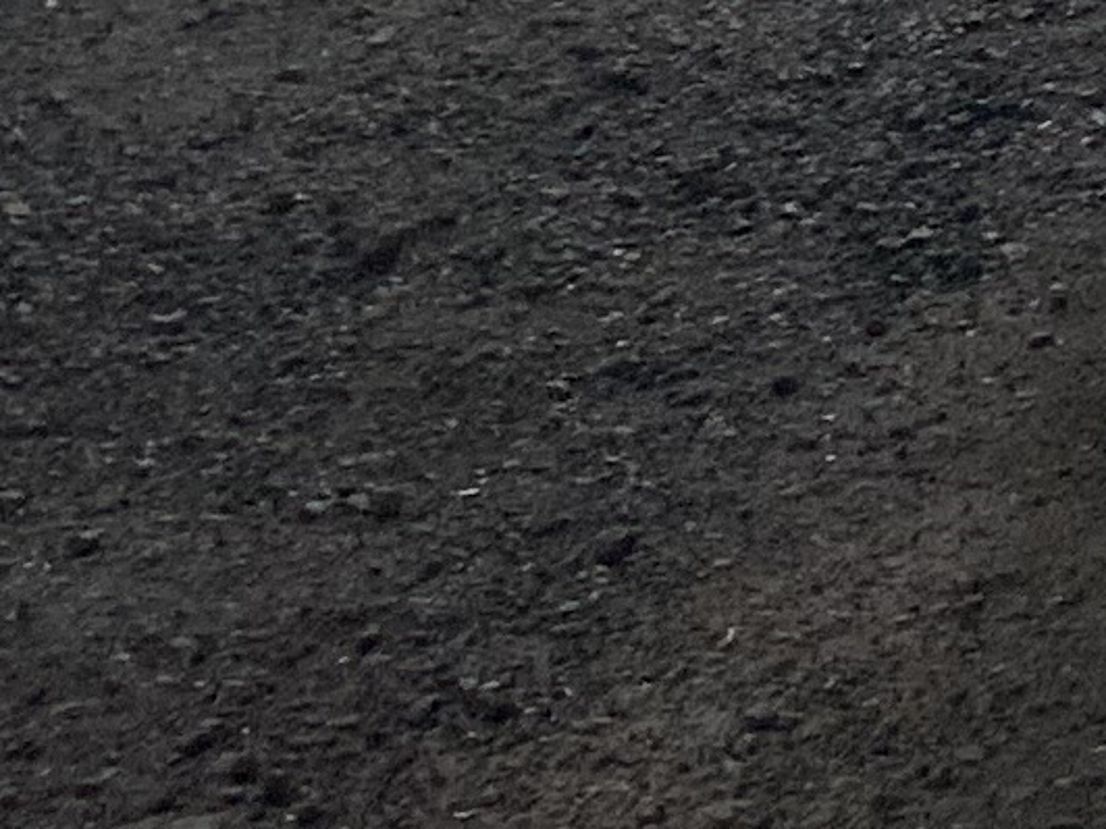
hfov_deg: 9.2
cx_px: 2526
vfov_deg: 6.4
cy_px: -2296
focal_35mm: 197
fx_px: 6294
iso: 25
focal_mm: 4.25
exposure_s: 1/635
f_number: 1.8
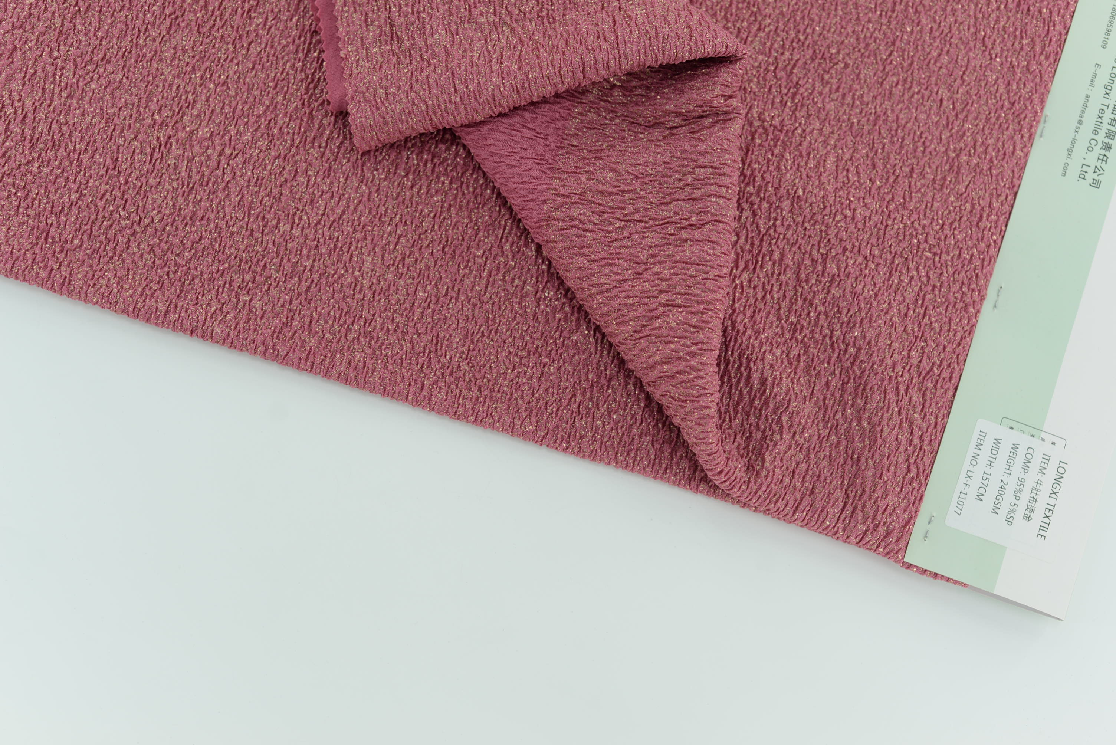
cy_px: 372
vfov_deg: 27.0
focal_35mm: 50
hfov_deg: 39.6
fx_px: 1551
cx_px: 558
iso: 100
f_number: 4
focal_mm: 50
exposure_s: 1/125
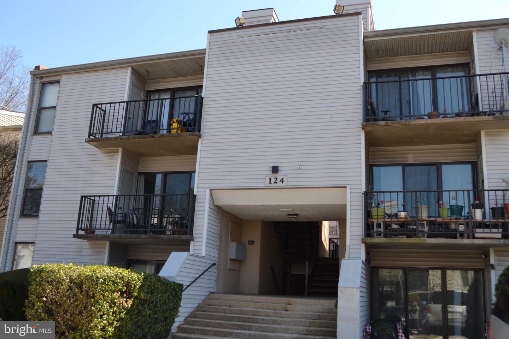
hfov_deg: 57.2
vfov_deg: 40.0
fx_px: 467
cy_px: 170
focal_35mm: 33
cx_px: 254
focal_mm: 22
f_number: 6.3
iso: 100
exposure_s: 1/160
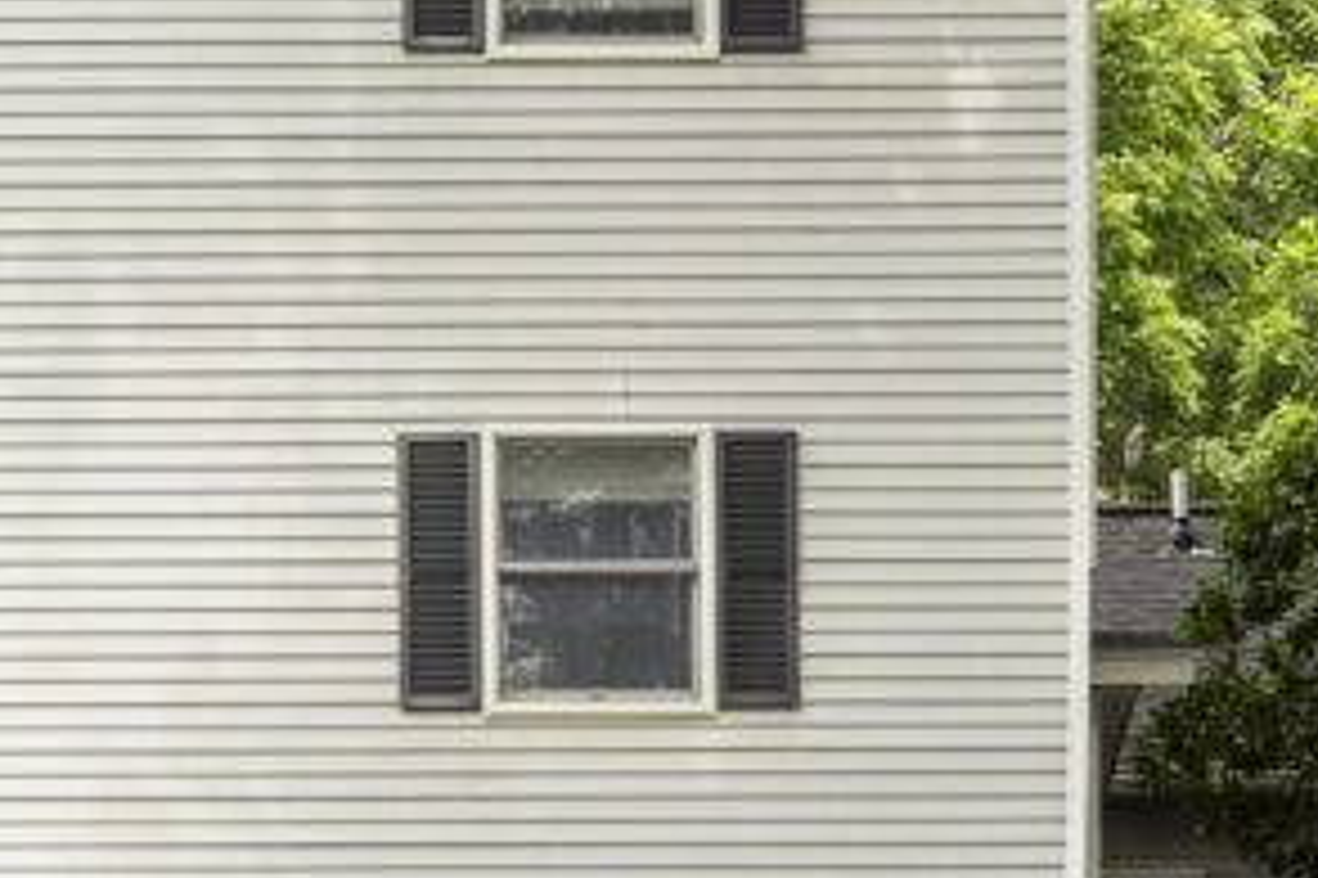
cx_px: 238
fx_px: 3842
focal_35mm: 105
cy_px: 88
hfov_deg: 19.2
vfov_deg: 12.9
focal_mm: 30
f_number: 8
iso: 320
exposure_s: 1/160
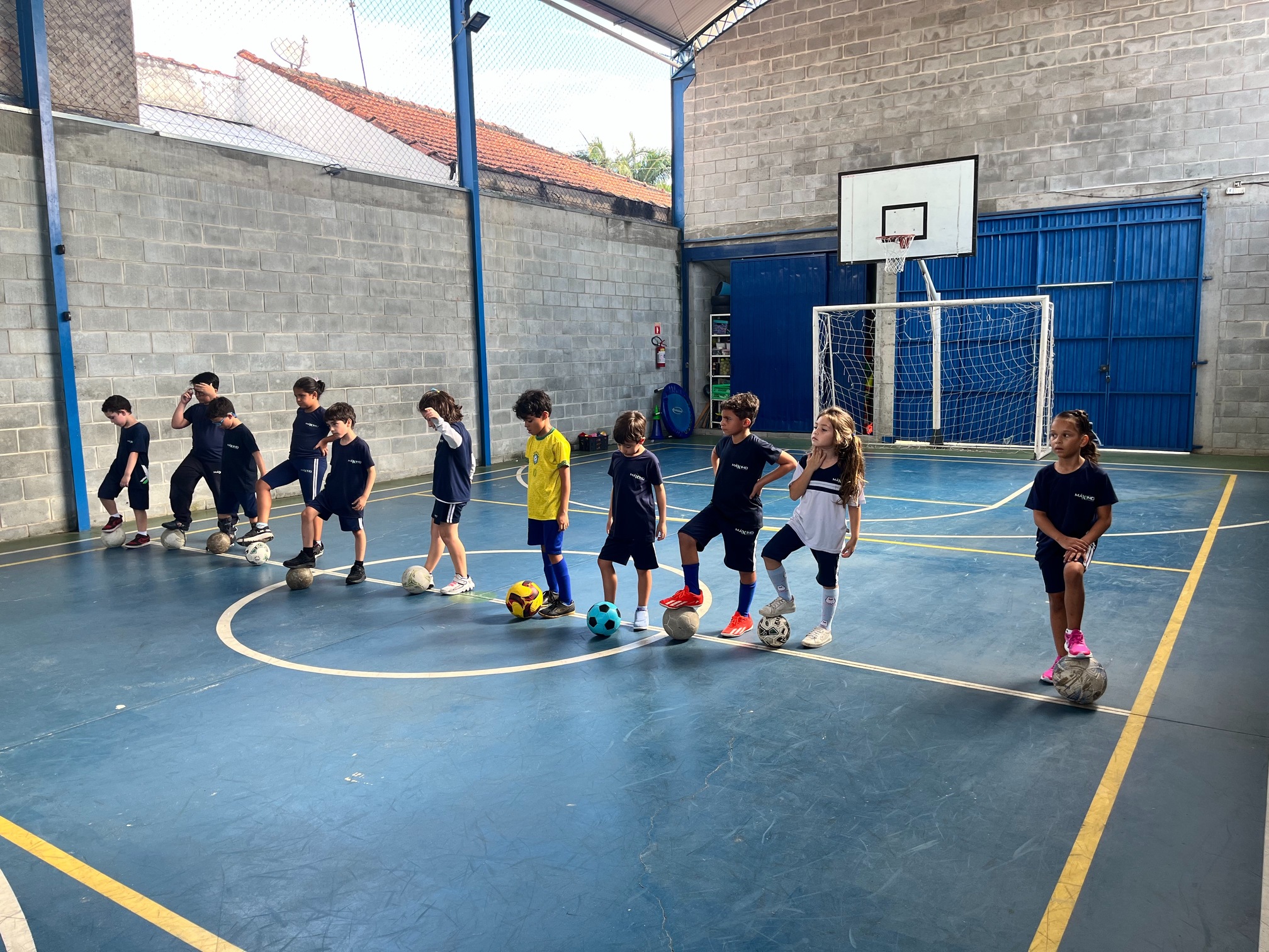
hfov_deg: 67.3
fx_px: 953
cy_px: 476
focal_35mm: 26
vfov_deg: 53.1
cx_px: 634
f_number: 1.6
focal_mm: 5.1
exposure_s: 1/164
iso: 50
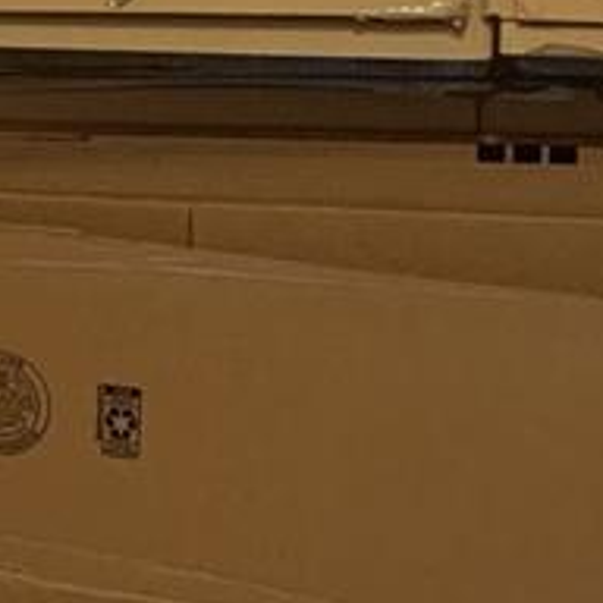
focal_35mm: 144
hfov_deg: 12.1
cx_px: 229
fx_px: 2838
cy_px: 132
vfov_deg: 12.1
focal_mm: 4.25
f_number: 1.8
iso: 320
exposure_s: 1/60
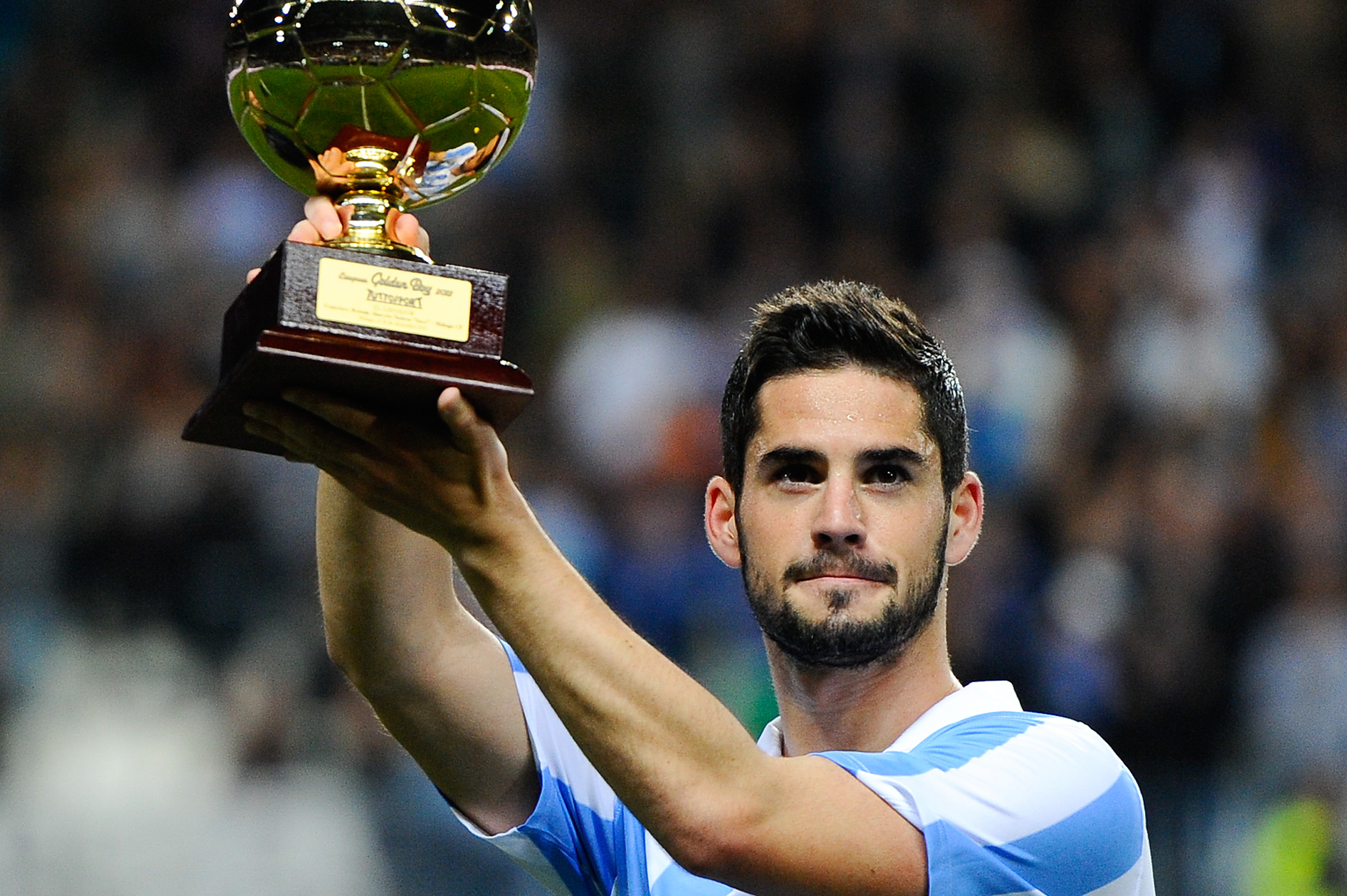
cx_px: 688
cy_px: 348
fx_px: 9648
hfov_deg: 8.0
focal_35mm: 258
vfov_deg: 5.3
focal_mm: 200
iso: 1600
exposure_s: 1/800
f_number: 2.8
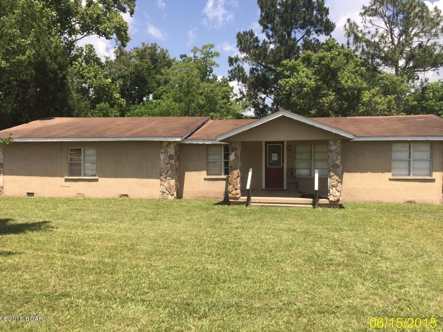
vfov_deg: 48.2
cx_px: 222
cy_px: 166
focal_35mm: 29
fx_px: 371
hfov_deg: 61.7
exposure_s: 1/1522
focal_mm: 4.15
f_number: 2.2
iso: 32
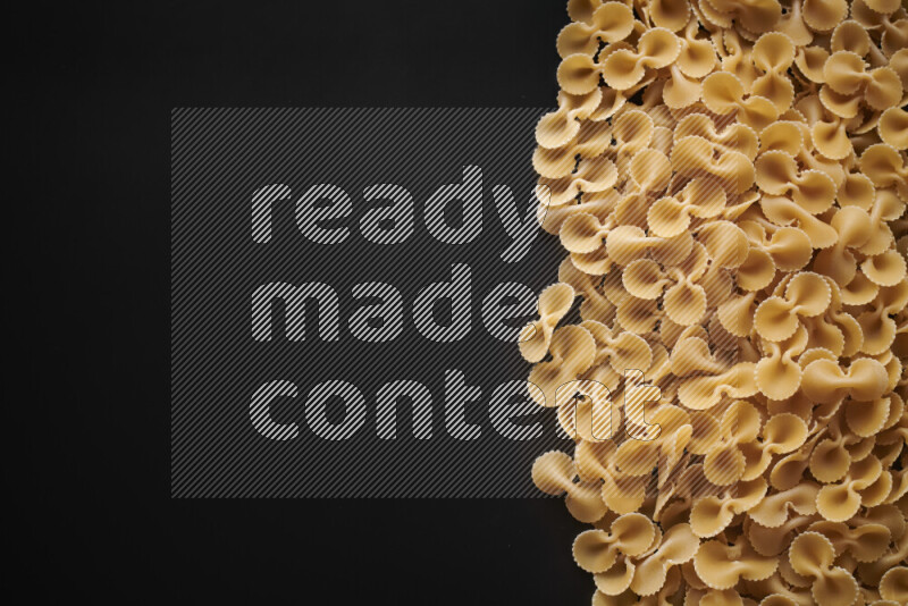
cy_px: 303
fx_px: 1261
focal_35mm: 50
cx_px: 454
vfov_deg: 27.0
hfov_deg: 39.6
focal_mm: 50
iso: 160
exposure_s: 1/100
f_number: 8
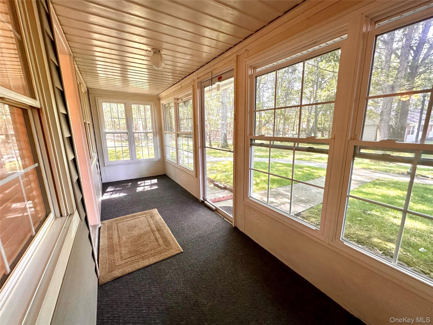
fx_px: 175
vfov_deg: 85.7
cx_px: 216
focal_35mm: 14
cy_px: 162
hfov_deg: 102.1
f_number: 2.2
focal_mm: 2.22
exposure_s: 1/120
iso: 200
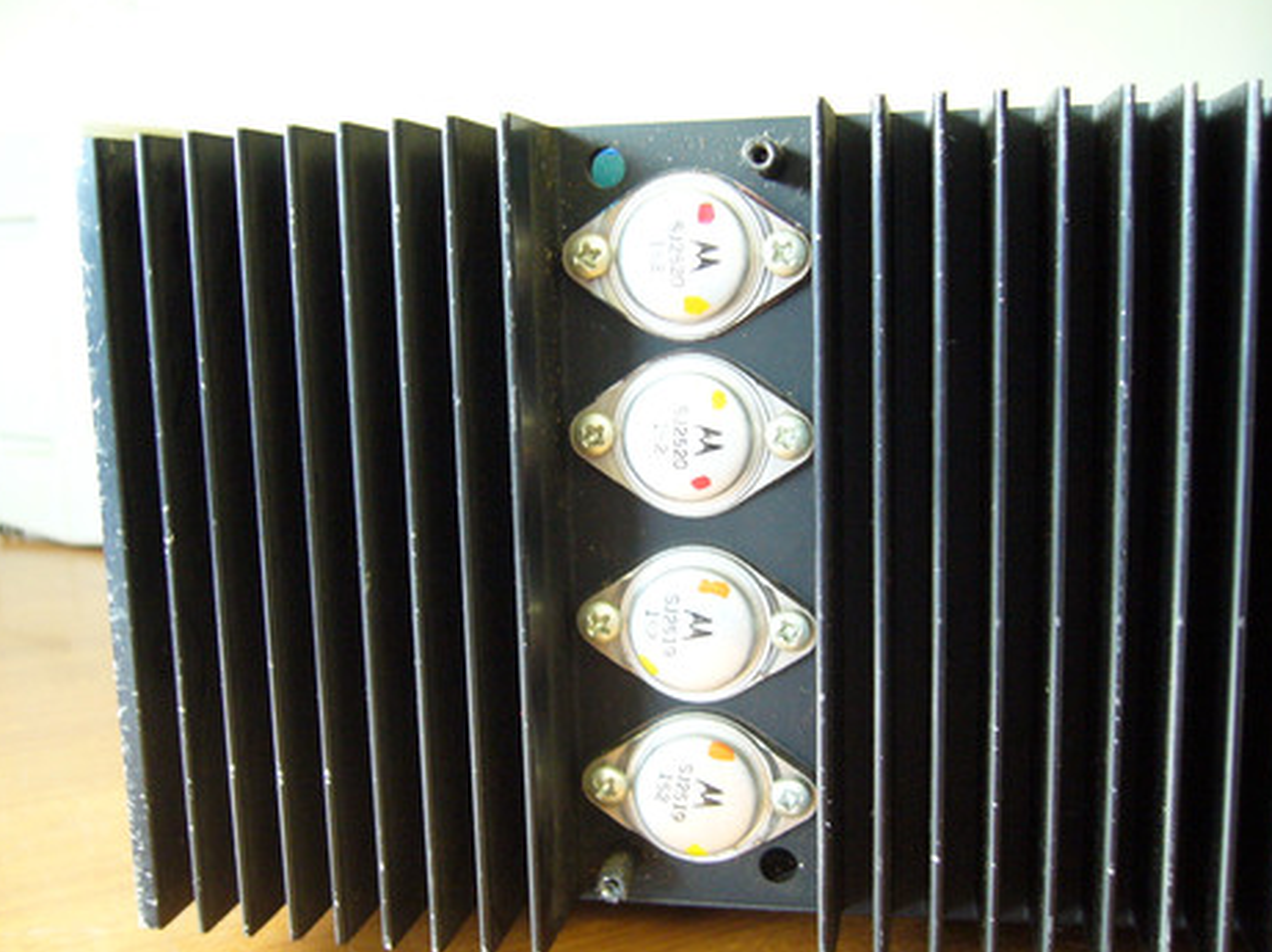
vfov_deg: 37.7
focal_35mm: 38
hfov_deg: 49.0
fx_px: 1395
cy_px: 479
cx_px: 629
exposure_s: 1/8
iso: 200
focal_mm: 5.8
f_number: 2.8
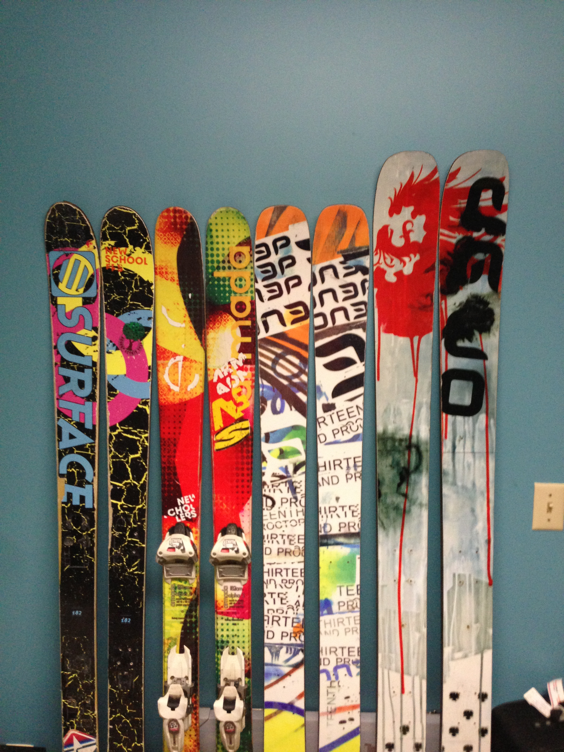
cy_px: 376
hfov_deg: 42.9
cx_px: 282
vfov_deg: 55.4
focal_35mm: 33
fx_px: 717
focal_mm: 4.13
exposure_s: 1/20
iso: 250
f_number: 2.4
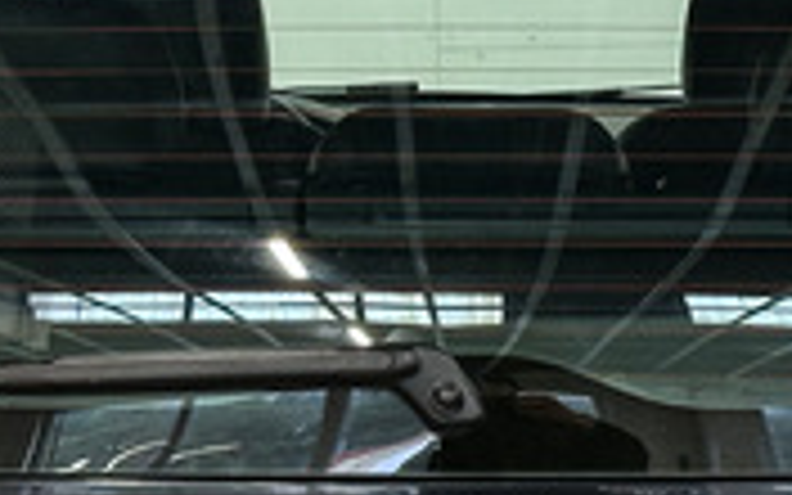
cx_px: 472
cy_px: 536
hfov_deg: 11.1
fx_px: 4058
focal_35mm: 188
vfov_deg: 6.9
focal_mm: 6.86
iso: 200
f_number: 1.8
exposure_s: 1/35
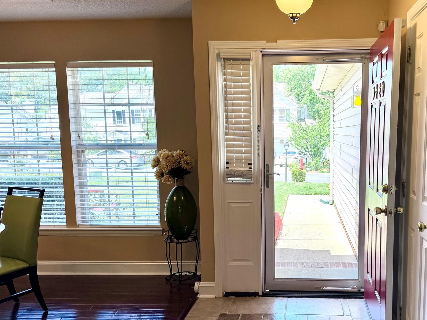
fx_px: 419
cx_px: 283
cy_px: 185
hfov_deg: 53.0
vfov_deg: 41.7
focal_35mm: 34
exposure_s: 1/588
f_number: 1.78
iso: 80
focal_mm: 6.76
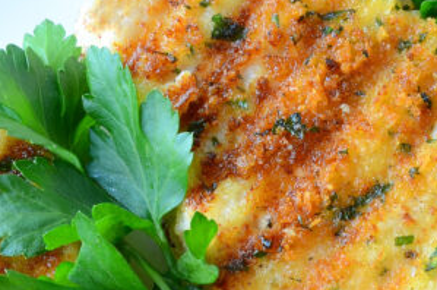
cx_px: 279
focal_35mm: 144
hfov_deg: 14.3
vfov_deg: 9.5
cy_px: 158
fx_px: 1744
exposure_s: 1
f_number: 10
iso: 100
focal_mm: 28
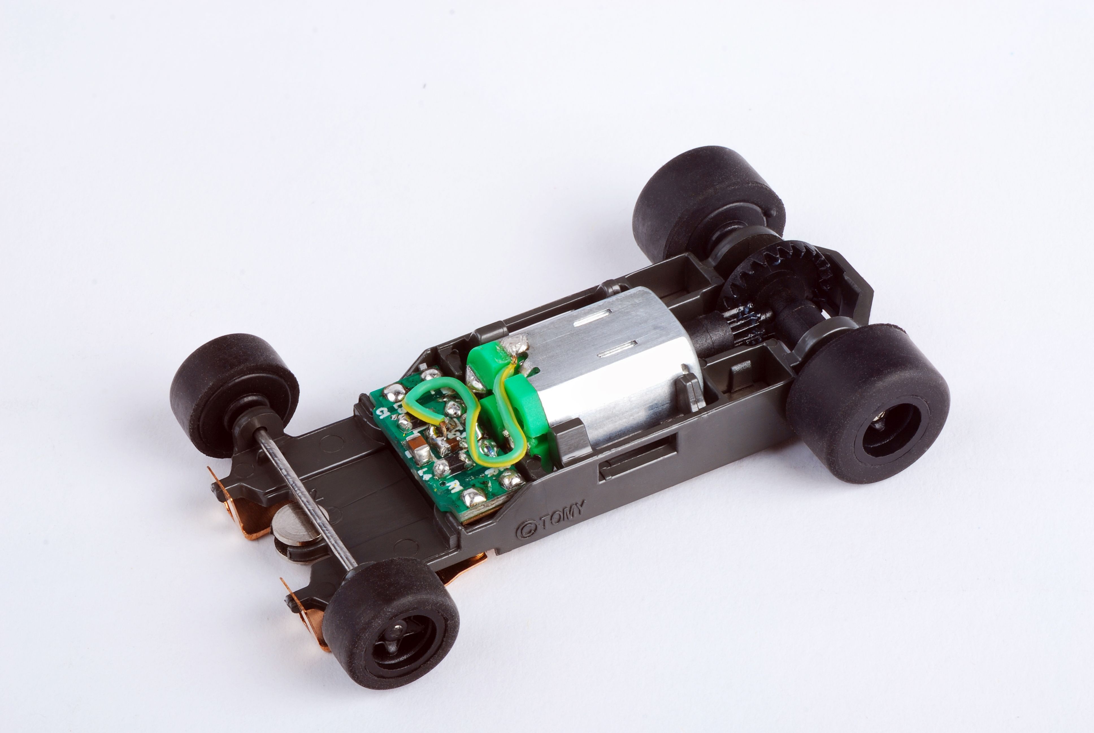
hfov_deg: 22.6
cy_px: 366
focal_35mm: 90
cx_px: 547
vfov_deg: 15.2
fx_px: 2738
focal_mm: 60
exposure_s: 1/125
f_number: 29
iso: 100
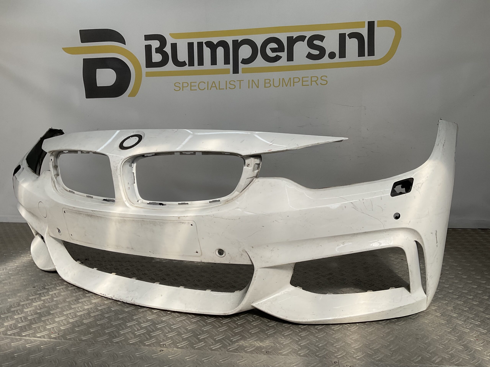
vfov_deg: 48.2
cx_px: 245
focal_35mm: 29
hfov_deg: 61.7
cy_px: 184
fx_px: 411
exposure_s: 1/898
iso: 16
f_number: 1.8
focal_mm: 3
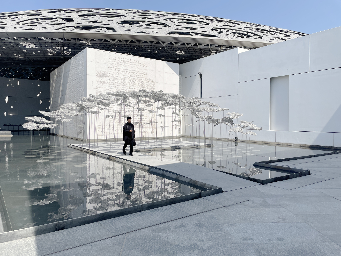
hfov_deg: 67.3
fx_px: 256
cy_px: 128
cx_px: 170
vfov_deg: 53.1
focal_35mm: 26
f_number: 1.6
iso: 32
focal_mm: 4.2
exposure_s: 1/5814
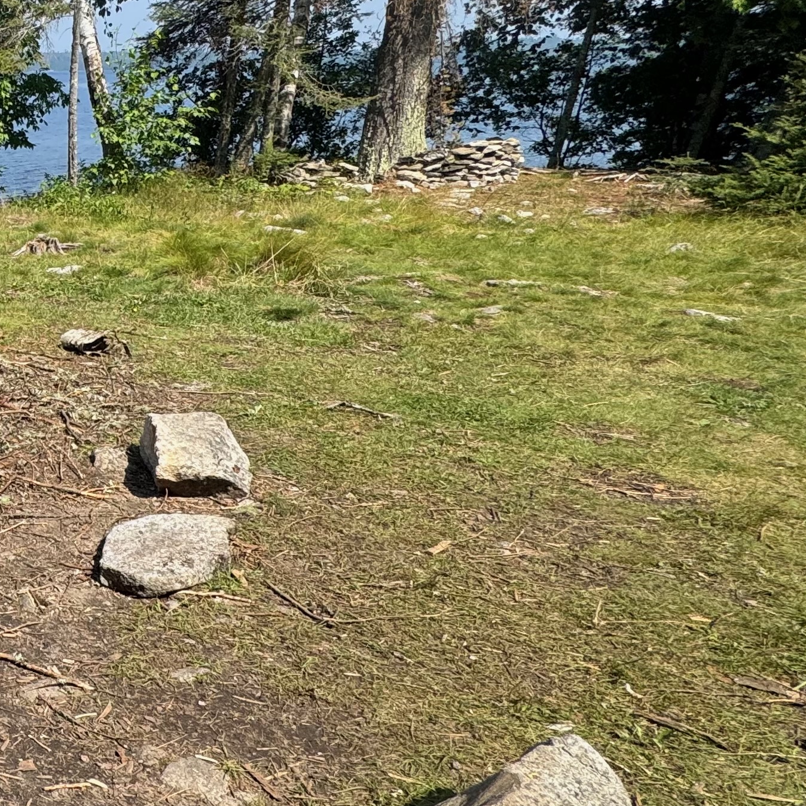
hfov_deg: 30.8
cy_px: 385
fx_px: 975
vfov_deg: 44.9
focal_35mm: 37
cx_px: -325
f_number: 2.2
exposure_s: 1/1299
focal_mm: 2.22
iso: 50
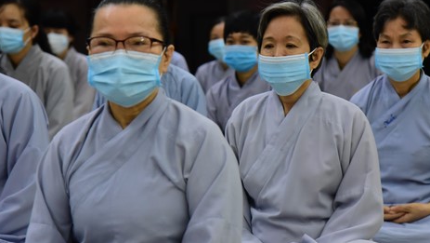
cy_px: 74
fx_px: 1677
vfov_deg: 8.3
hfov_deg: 14.6
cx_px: 261
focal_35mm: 147
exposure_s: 1/80
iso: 3200
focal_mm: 100
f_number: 5
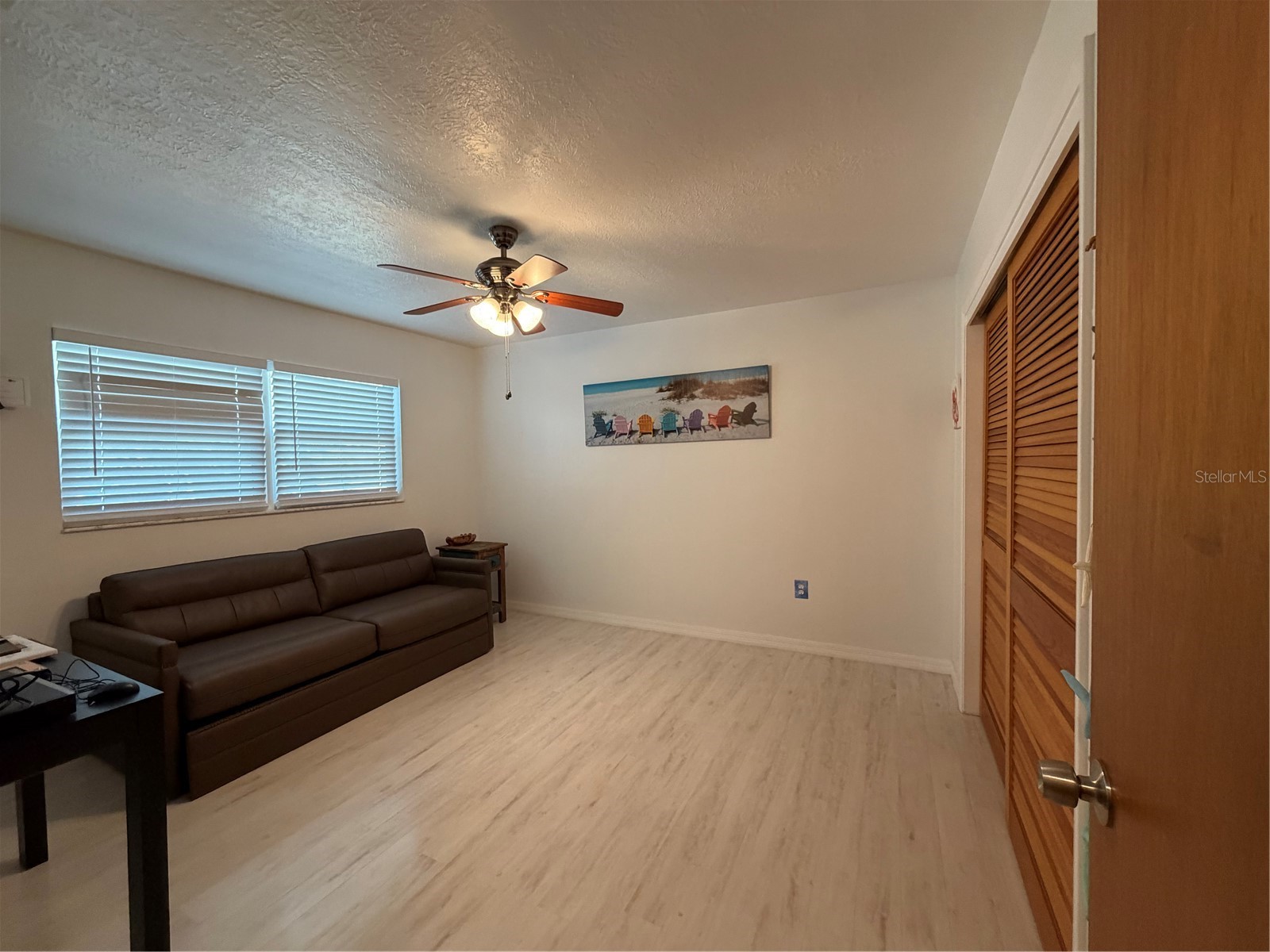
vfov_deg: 85.7
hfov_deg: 102.1
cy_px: 476
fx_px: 514
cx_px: 635
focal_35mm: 14
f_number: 2.2
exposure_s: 1/60
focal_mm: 2.22
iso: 320
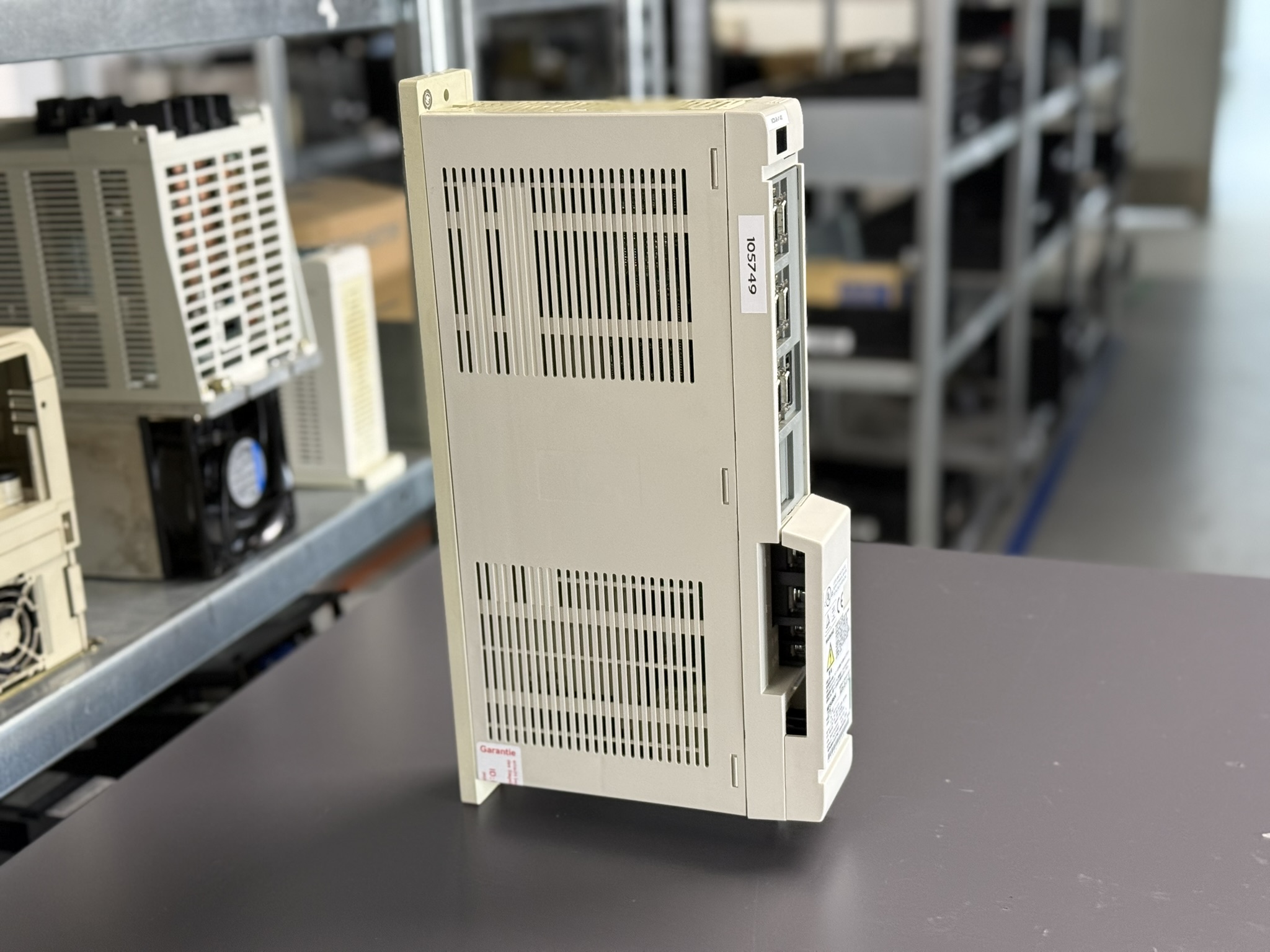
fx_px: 1761
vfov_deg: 30.3
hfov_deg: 39.7
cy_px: 476
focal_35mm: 48
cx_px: 635
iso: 200
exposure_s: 1/50
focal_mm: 6.76
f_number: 1.78
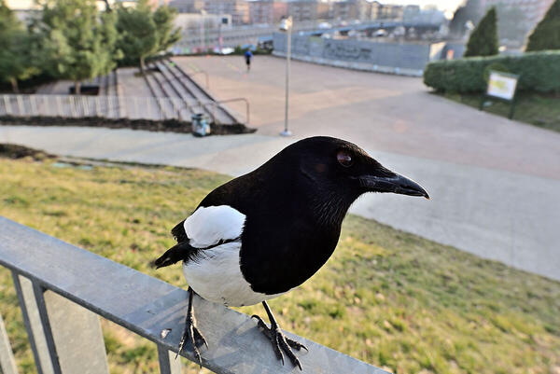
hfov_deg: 76.1
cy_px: 187
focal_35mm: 23
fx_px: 358
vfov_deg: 55.2
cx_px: 280
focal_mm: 23
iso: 200
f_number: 10
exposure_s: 1/100
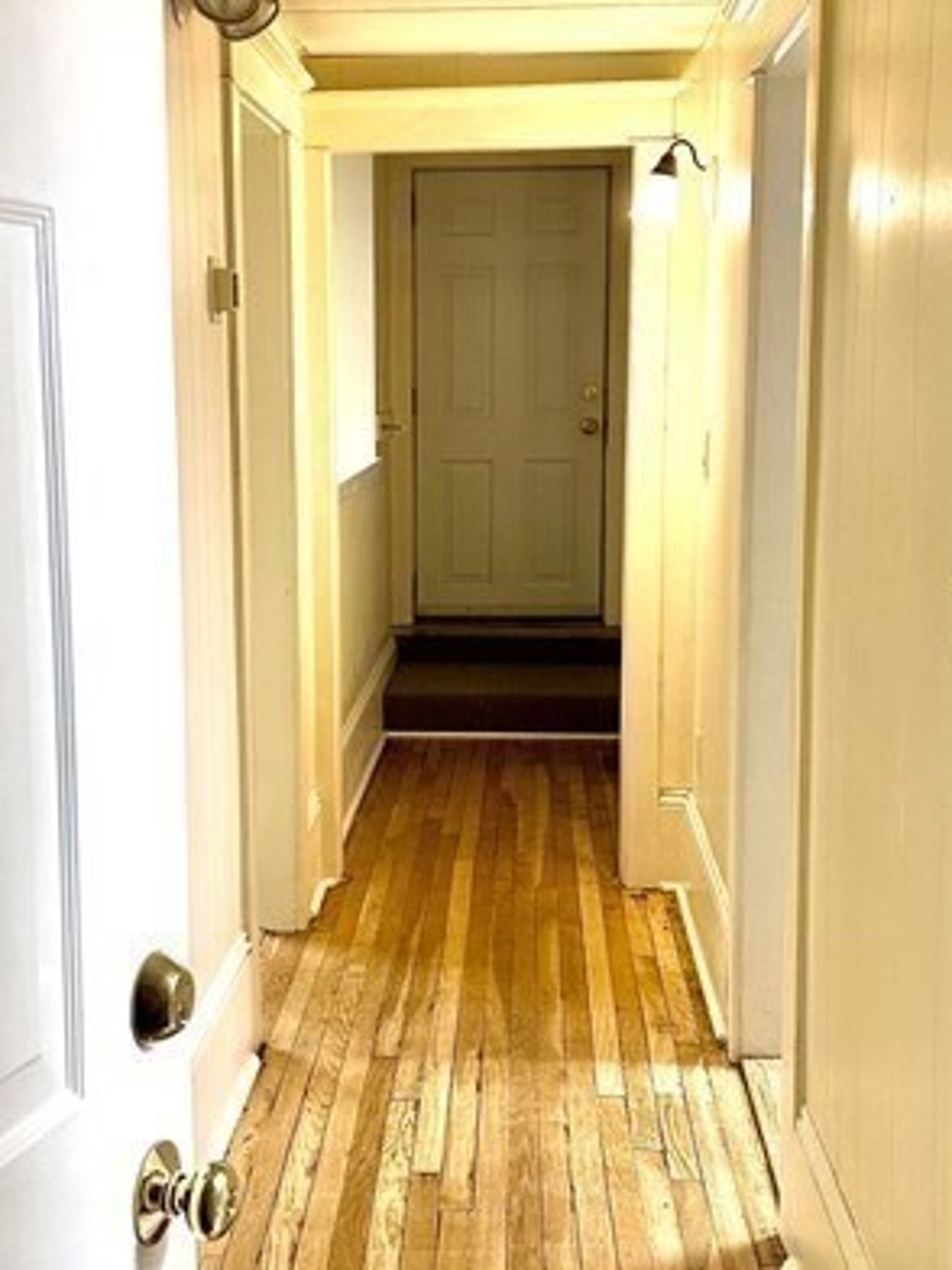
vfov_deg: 37.5
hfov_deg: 28.5
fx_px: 1870
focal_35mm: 51
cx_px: 414
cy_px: 674
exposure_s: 1/60
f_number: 1.5
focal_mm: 5.7
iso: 125
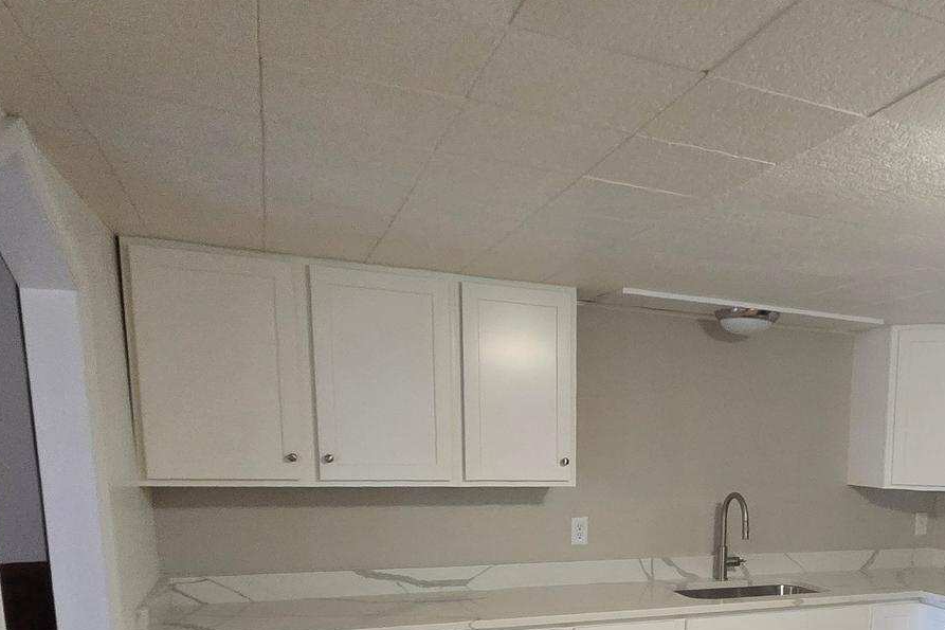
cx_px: 732
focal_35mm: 31
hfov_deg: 56.6
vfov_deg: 38.4
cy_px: 602
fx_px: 814
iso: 400
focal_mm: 1.7
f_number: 2.2
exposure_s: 1/60
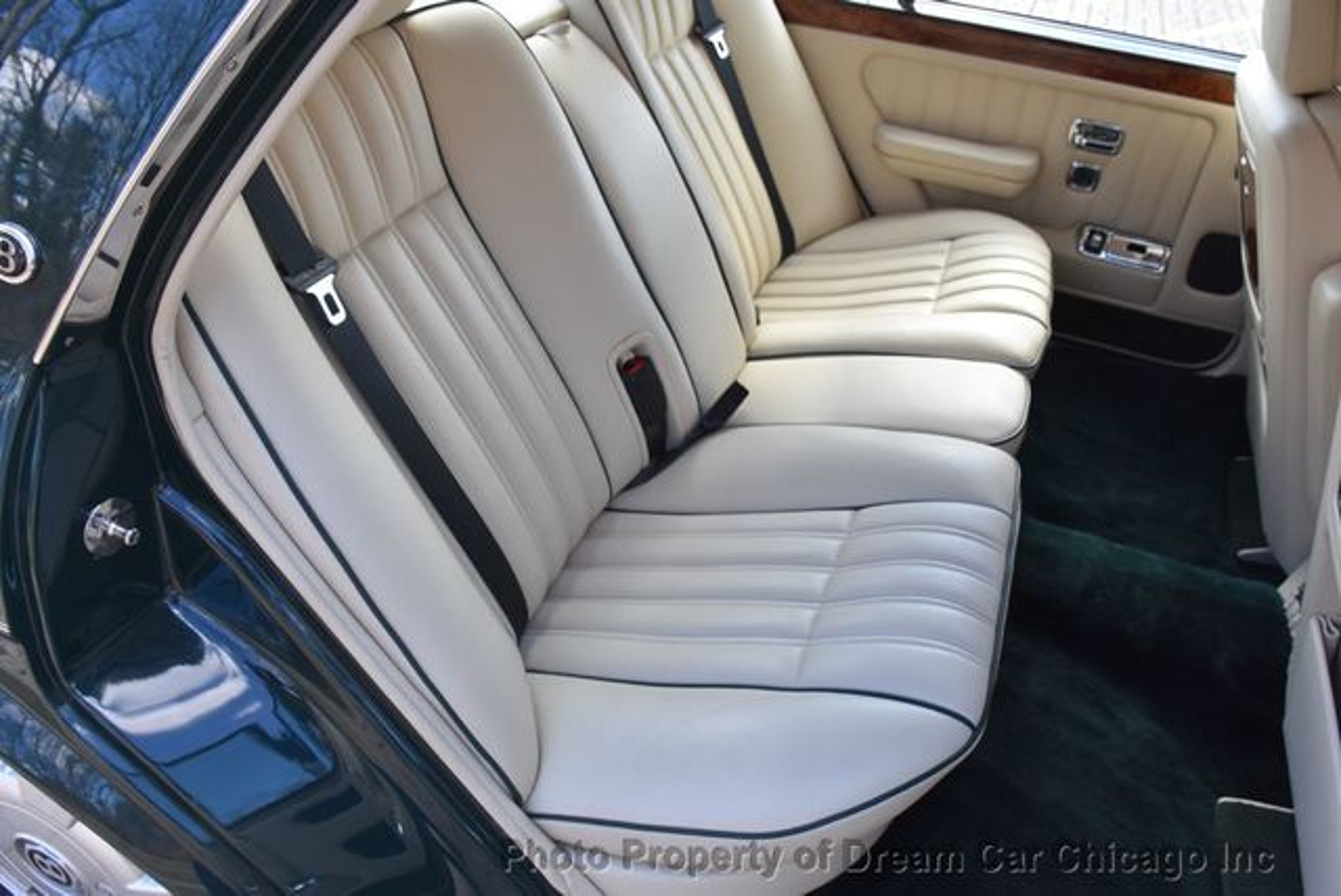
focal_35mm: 27
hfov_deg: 67.3
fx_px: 1007
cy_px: 448
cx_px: 670
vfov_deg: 48.0
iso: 800
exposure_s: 1/250
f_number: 8
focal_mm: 18
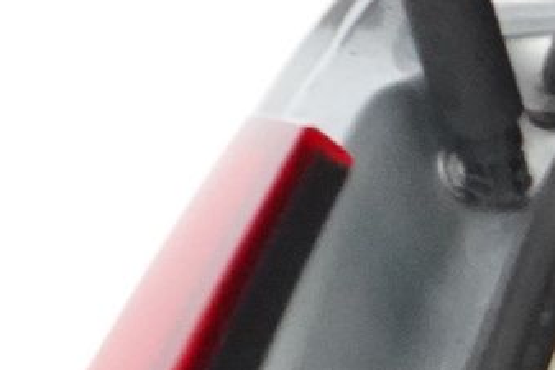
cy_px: 1121
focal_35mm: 207
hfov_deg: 8.4
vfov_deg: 6.1
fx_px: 3190
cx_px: 1650
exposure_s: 1/160
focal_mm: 28
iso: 12800
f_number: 3.5
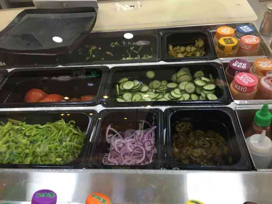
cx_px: 136
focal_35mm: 29
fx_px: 228
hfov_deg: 61.7
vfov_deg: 48.2
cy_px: 102
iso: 80
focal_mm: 4.15
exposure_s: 1/33
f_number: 2.2
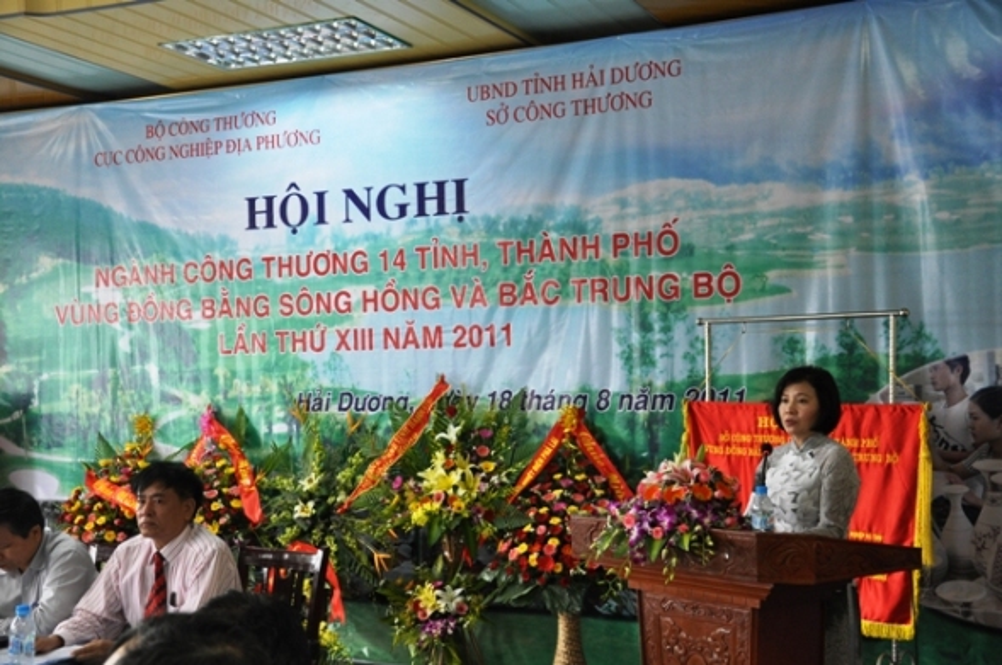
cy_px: 332
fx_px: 1334
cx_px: 501
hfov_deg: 41.2
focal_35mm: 48
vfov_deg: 28.0
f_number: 4.5
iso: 800
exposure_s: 1/80
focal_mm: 32
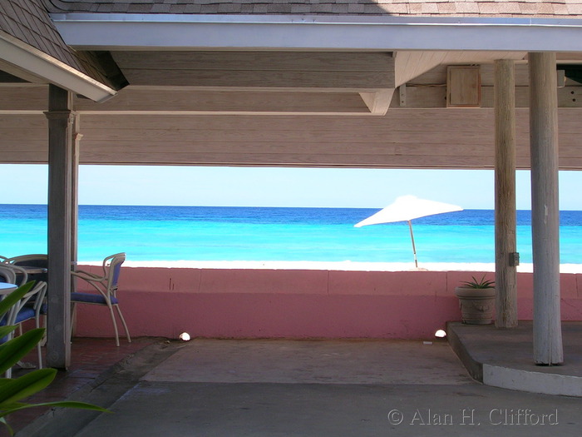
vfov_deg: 20.2
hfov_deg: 26.7
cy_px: 218
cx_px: 291
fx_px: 1227
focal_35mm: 73
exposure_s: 1/337
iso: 50
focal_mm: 11.1
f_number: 3.8
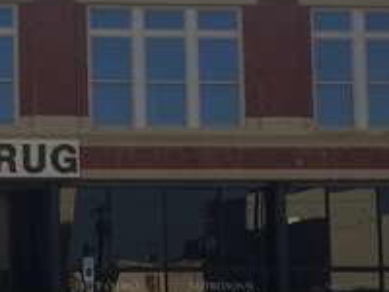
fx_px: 1304
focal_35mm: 116
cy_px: 185
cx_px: -66
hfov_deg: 16.3
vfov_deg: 12.8
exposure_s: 1/1364
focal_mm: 4.15
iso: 32
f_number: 2.2
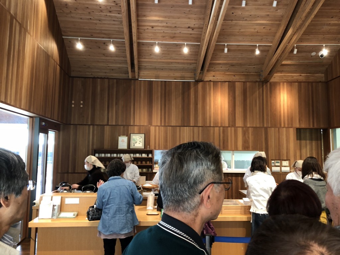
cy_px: 128
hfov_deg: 63.4
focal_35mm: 28
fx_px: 275
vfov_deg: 49.7
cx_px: 170
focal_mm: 3.99
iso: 50
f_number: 1.8
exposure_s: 1/17
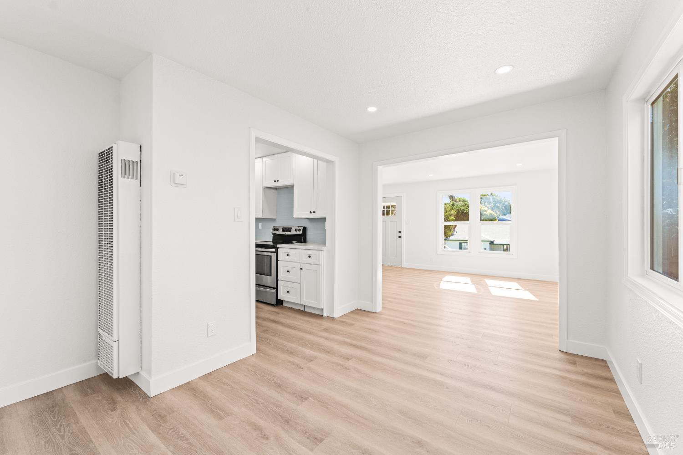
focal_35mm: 14
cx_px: 342
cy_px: 228
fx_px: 266
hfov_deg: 104.3
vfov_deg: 81.2
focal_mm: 14
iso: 250
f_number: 7.1
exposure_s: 1/15
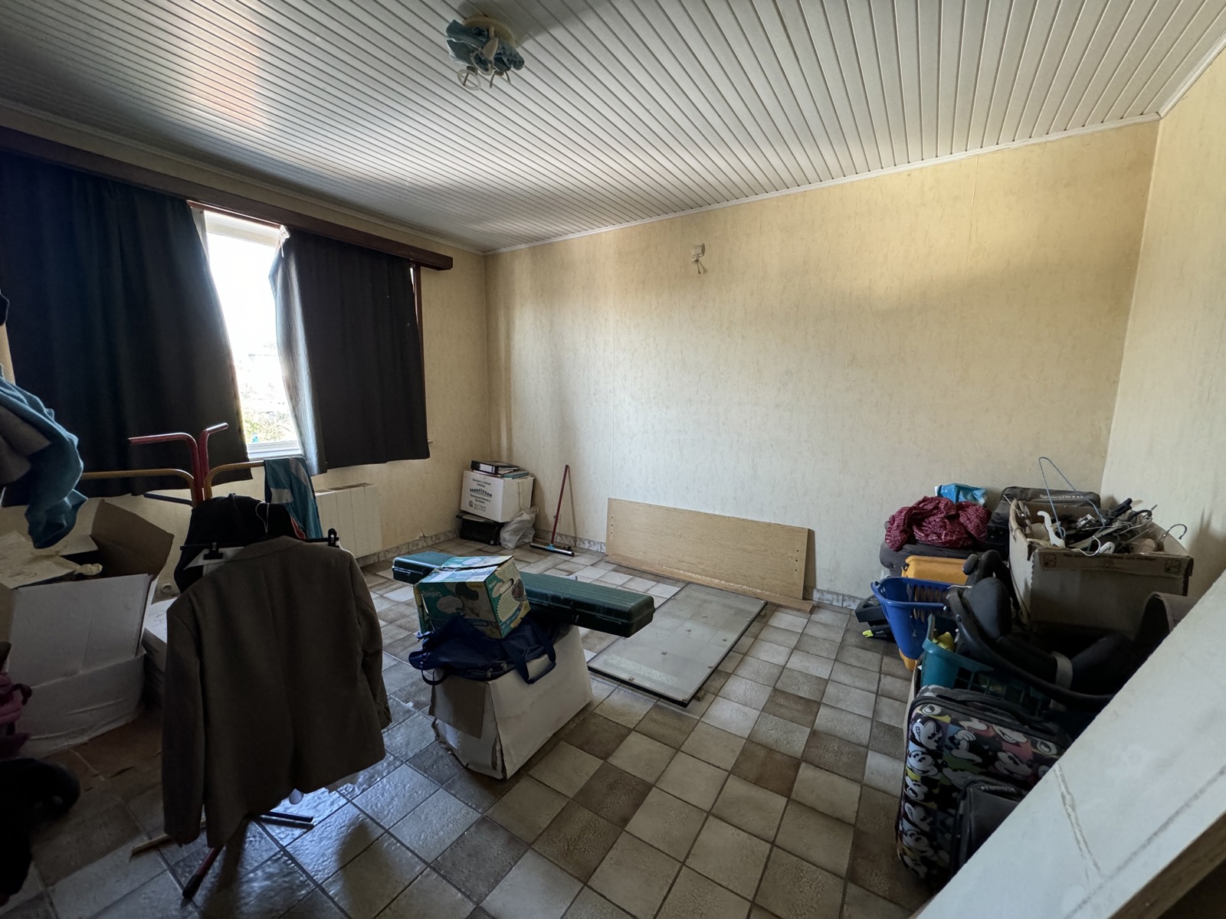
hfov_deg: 102.1
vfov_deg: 85.7
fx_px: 496
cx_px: 613
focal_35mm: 14
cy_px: 460
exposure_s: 1/89
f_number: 2.2
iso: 320
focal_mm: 2.22
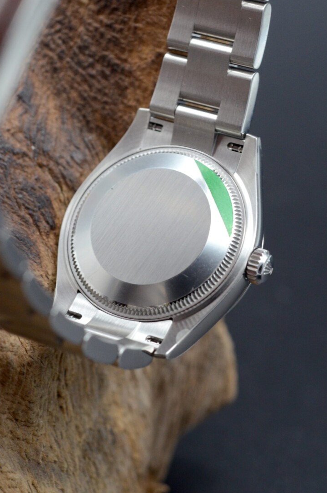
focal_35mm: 116
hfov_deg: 11.8
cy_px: 227
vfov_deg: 17.7
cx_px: 186
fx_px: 1586
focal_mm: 60
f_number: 7.1
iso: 1250
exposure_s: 1/160
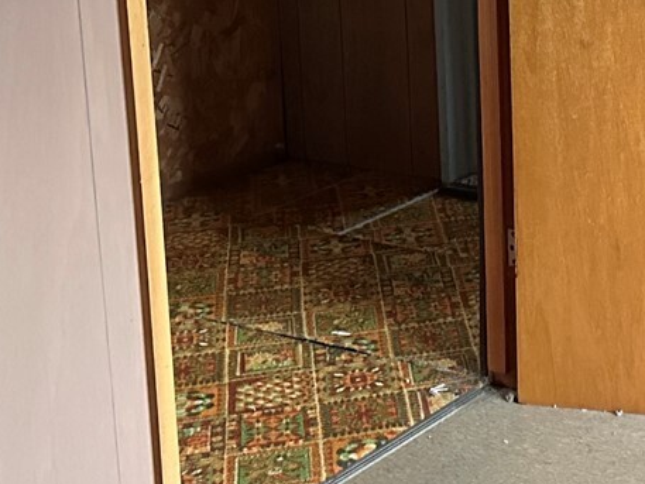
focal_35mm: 84
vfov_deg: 17.1
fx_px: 1566
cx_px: 871
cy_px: -16
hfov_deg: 20.9
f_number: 1.78
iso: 1000
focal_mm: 6.86
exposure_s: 1/40
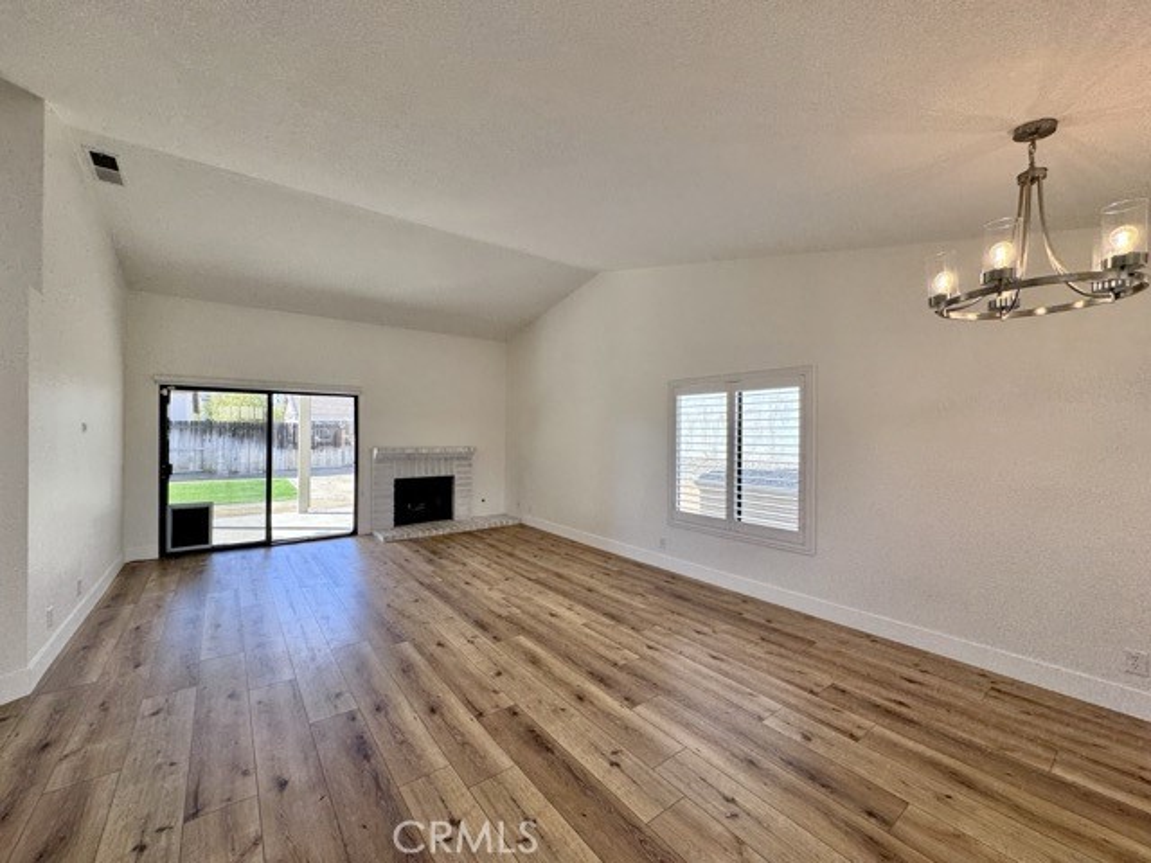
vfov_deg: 85.7
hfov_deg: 102.1
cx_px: 576
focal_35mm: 14
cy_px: 432
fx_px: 466
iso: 40
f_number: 2.2
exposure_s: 1/130
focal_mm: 2.22
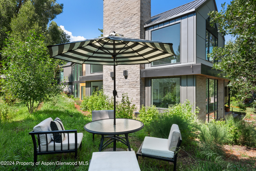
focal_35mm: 22
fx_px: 156
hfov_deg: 78.6
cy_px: 86
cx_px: 128
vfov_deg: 57.3
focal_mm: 22
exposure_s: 1/15
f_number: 22
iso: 400
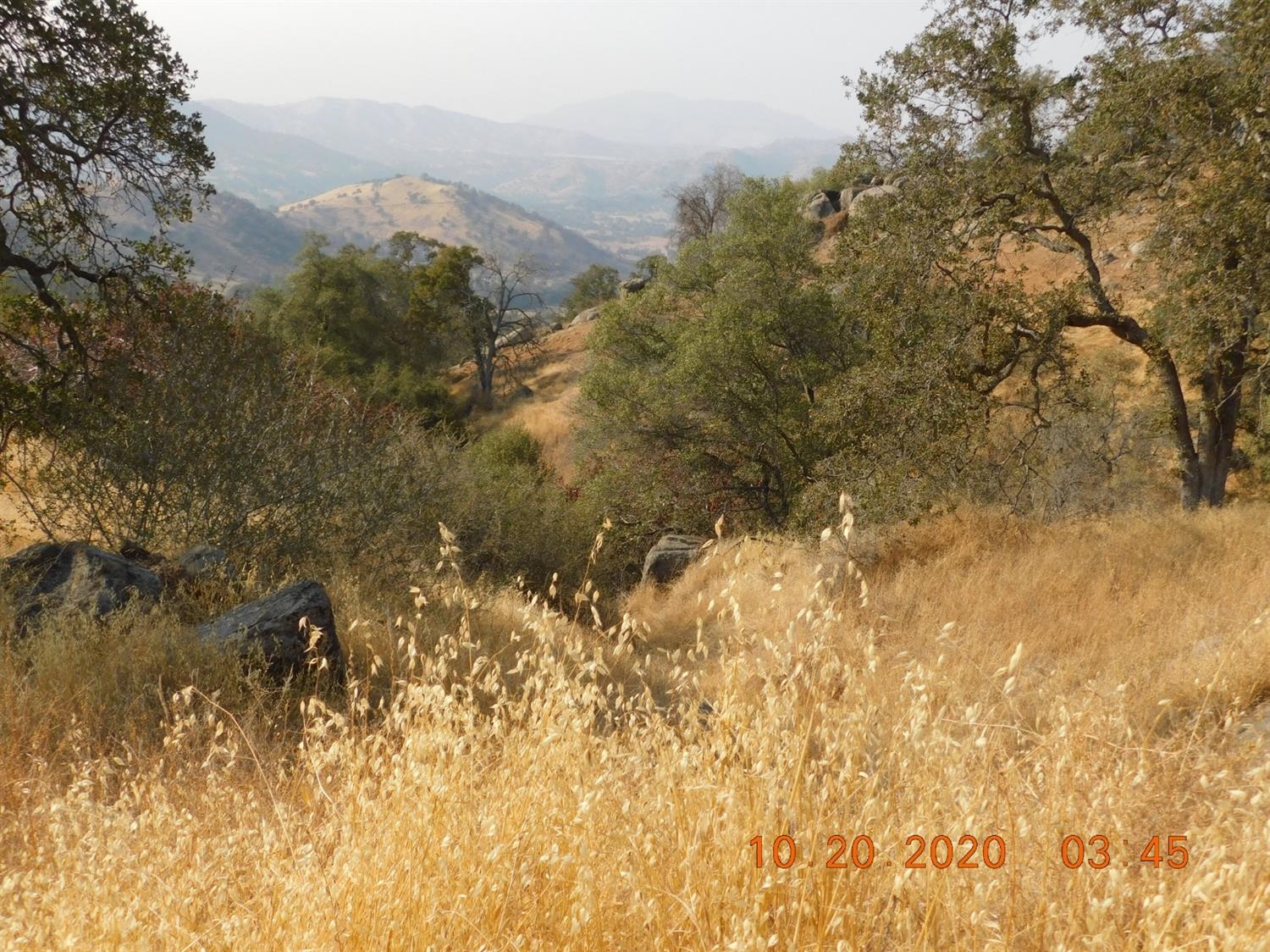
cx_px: 635
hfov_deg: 51.4
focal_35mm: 36
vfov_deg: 39.6
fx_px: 1320
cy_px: 476
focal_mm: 6.3
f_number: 3.5
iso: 125
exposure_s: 1/1000
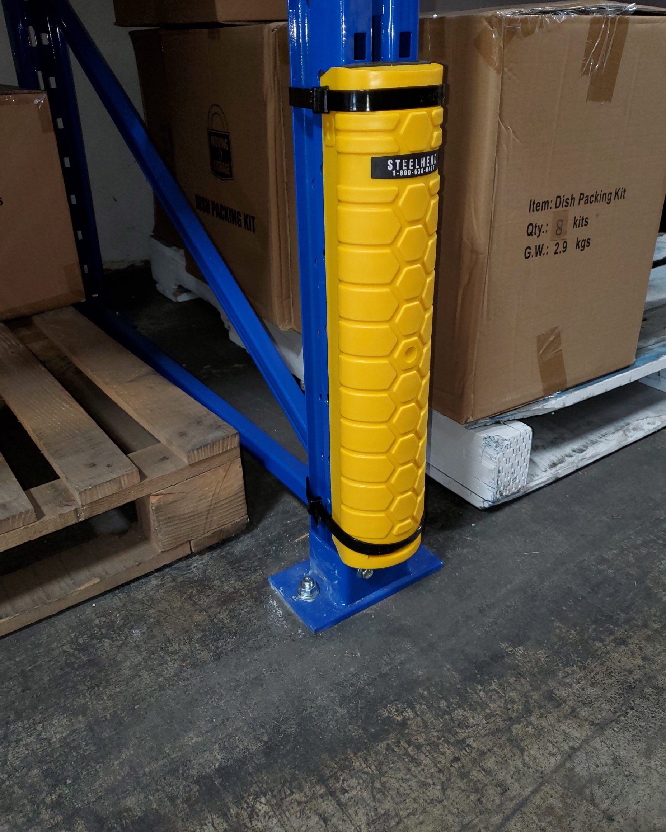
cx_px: 343
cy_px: 377
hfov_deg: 51.5
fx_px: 690
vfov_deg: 62.1
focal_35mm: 28
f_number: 1.5
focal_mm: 4.3
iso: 125
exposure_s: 1/20
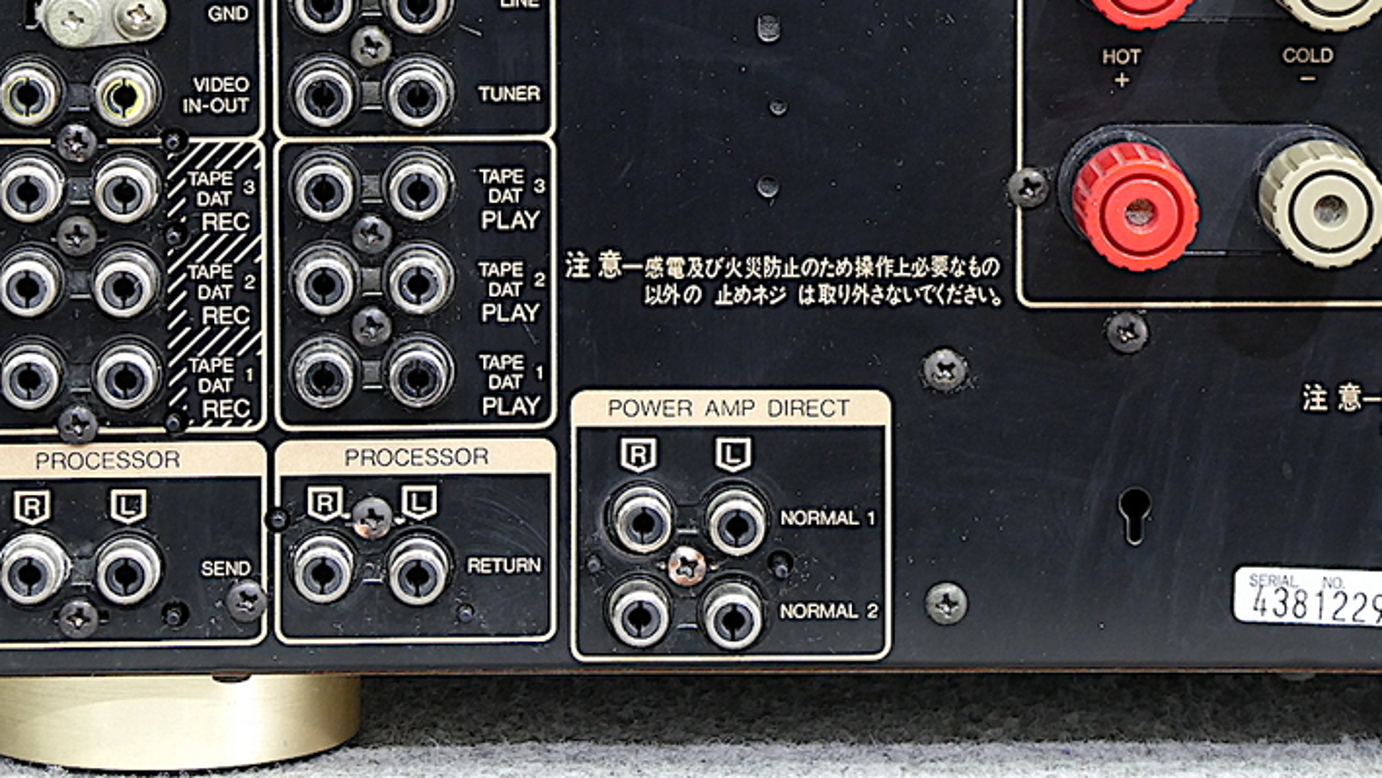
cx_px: 589
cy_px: 174
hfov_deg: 11.8
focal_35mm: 183
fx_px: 6707
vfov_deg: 6.6
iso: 200
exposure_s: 1/2.5
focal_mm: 22.3
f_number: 5.2
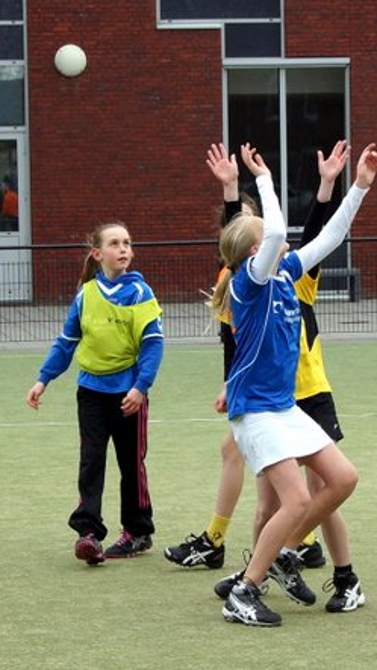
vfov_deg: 16.8
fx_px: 2262
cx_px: 176
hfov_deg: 9.5
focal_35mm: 127
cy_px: 186
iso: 400
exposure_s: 1/800
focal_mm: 35
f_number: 5.6
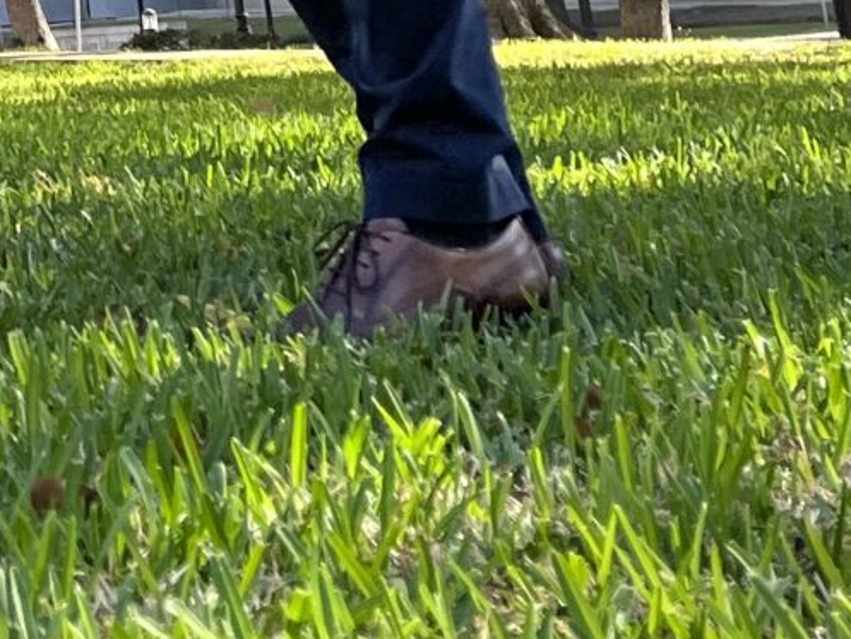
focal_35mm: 134
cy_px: -774
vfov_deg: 10.0
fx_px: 3295
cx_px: -533
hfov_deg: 13.6
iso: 50
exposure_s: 1/898
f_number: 1.6
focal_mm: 5.1
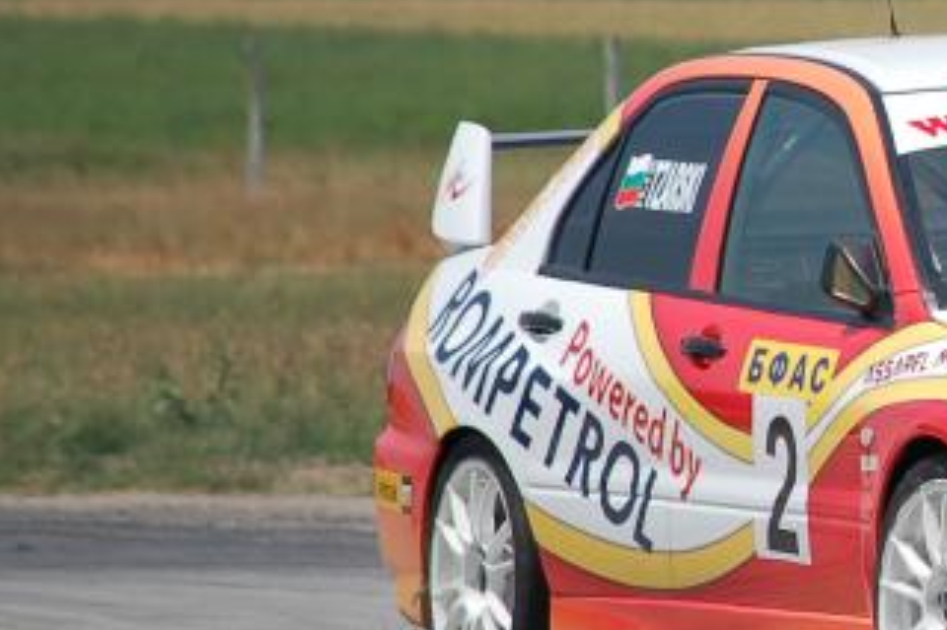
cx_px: 1273
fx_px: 25266
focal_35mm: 961
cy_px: 223
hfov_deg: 2.1
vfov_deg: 1.4
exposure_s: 1/1250
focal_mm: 200
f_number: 5.6
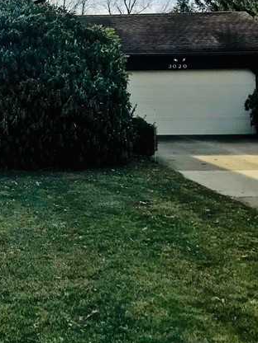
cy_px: 82
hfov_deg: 20.2
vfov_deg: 27.7
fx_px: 686
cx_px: -32
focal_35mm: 69
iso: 20
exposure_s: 1/5051
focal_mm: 3.99
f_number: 1.8
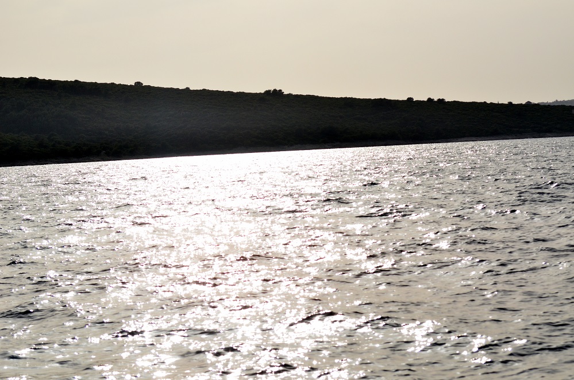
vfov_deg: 13.0
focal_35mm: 105
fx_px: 1670
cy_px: 190
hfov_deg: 19.5
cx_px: 287
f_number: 5.6
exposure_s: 1/8000
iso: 450
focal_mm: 70
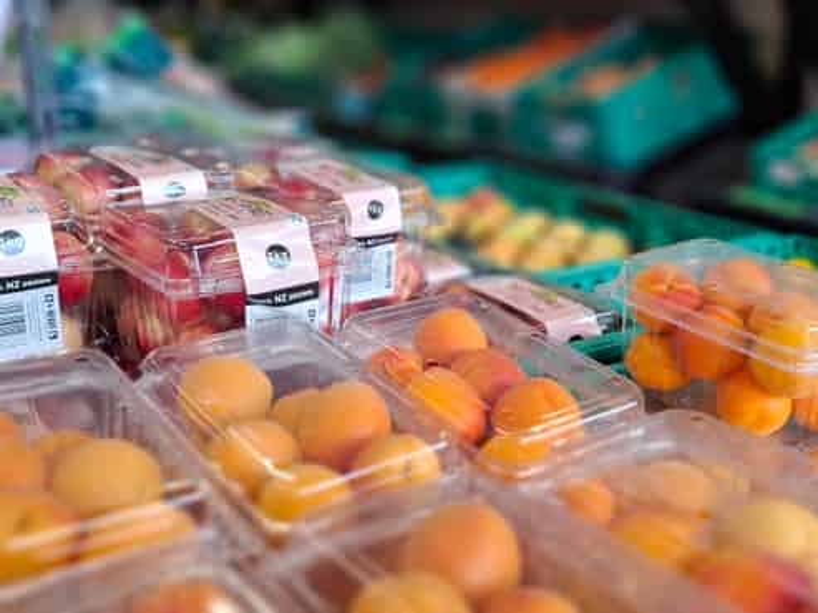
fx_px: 543
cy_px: 306
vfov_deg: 58.8
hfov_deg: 74.0
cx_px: 409
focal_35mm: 23
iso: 50
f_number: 1.8
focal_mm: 5.54
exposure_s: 1/100
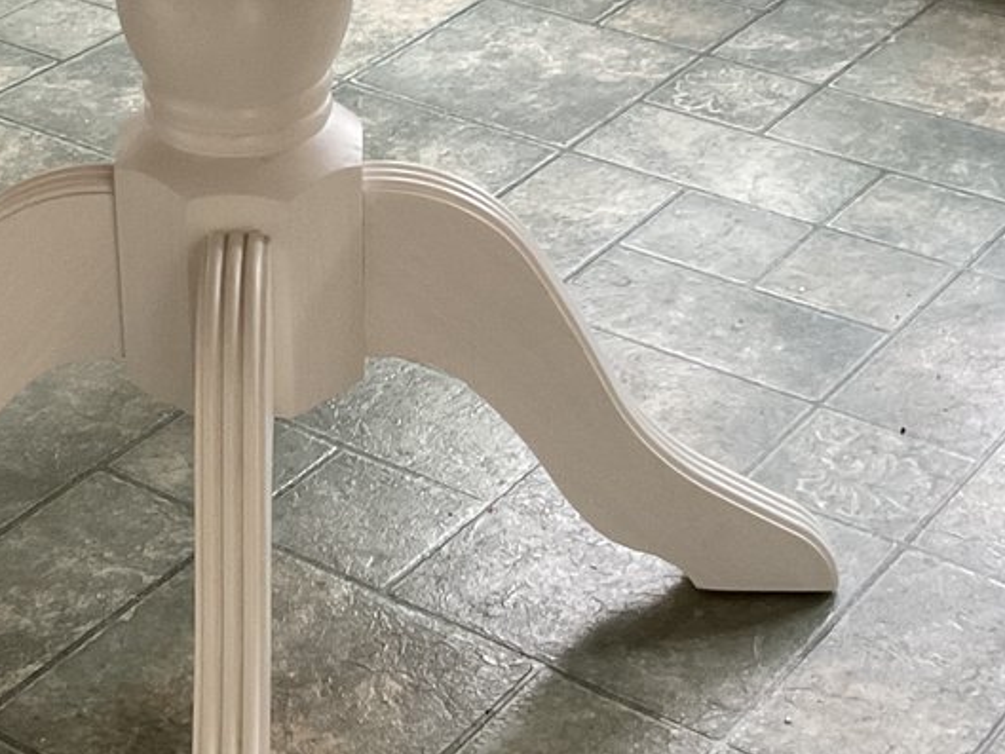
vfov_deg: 17.7
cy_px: 225
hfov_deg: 23.4
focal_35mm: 83
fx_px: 2410
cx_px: 303
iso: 200
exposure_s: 1/40
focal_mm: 3
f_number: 1.8
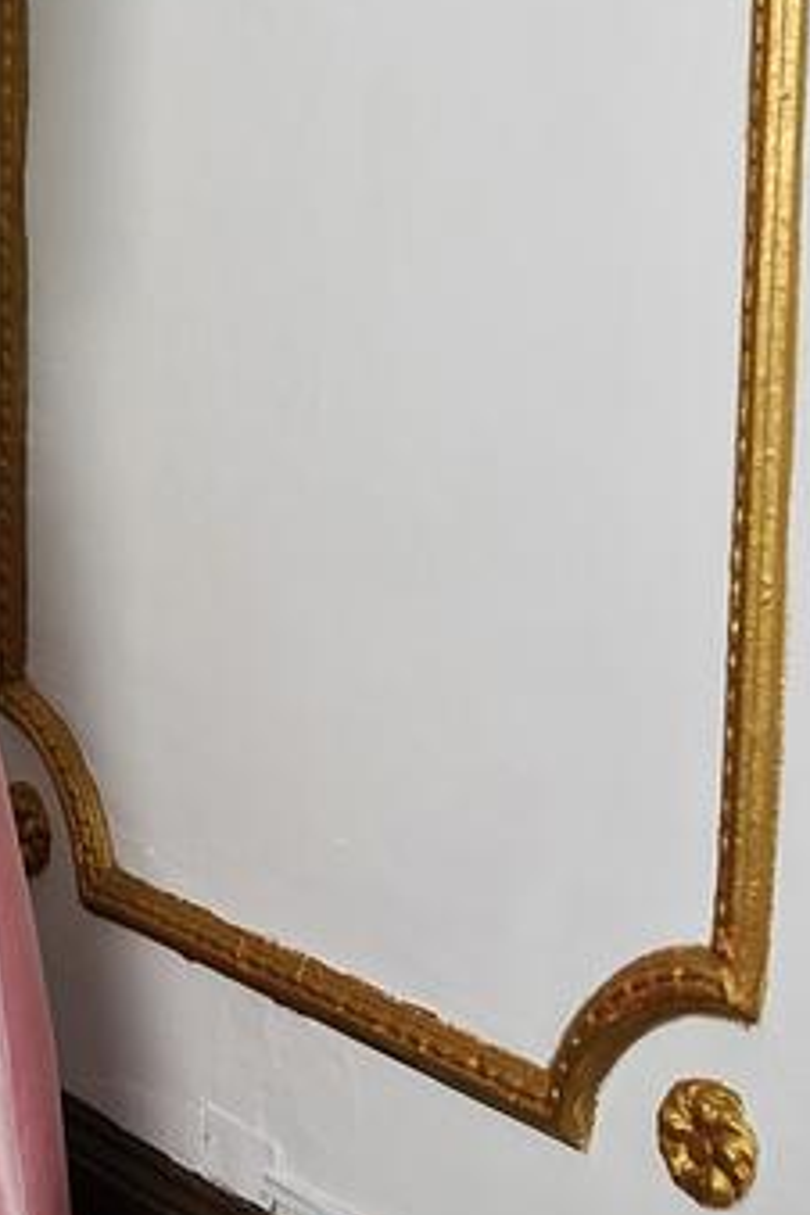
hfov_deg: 15.6
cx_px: -95
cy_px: 351
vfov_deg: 23.7
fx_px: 2869
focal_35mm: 85
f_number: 5
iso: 1600
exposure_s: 1/160
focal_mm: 36
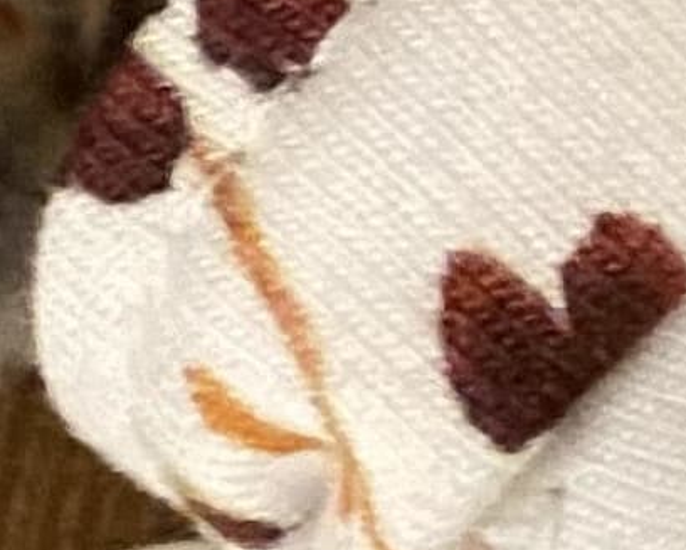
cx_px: 1797
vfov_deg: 10.9
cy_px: 554
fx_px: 2865
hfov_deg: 10.9
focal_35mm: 141
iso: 32
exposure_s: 1/298
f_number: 1.8
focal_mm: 4.25
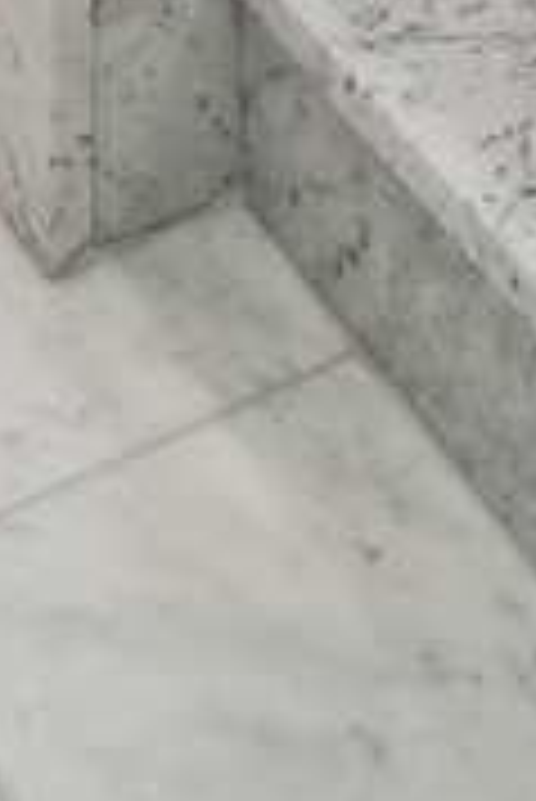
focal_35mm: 109
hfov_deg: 12.5
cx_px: 410
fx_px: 2429
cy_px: -1575
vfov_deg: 11.4
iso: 200
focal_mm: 12
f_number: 8
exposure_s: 1/4
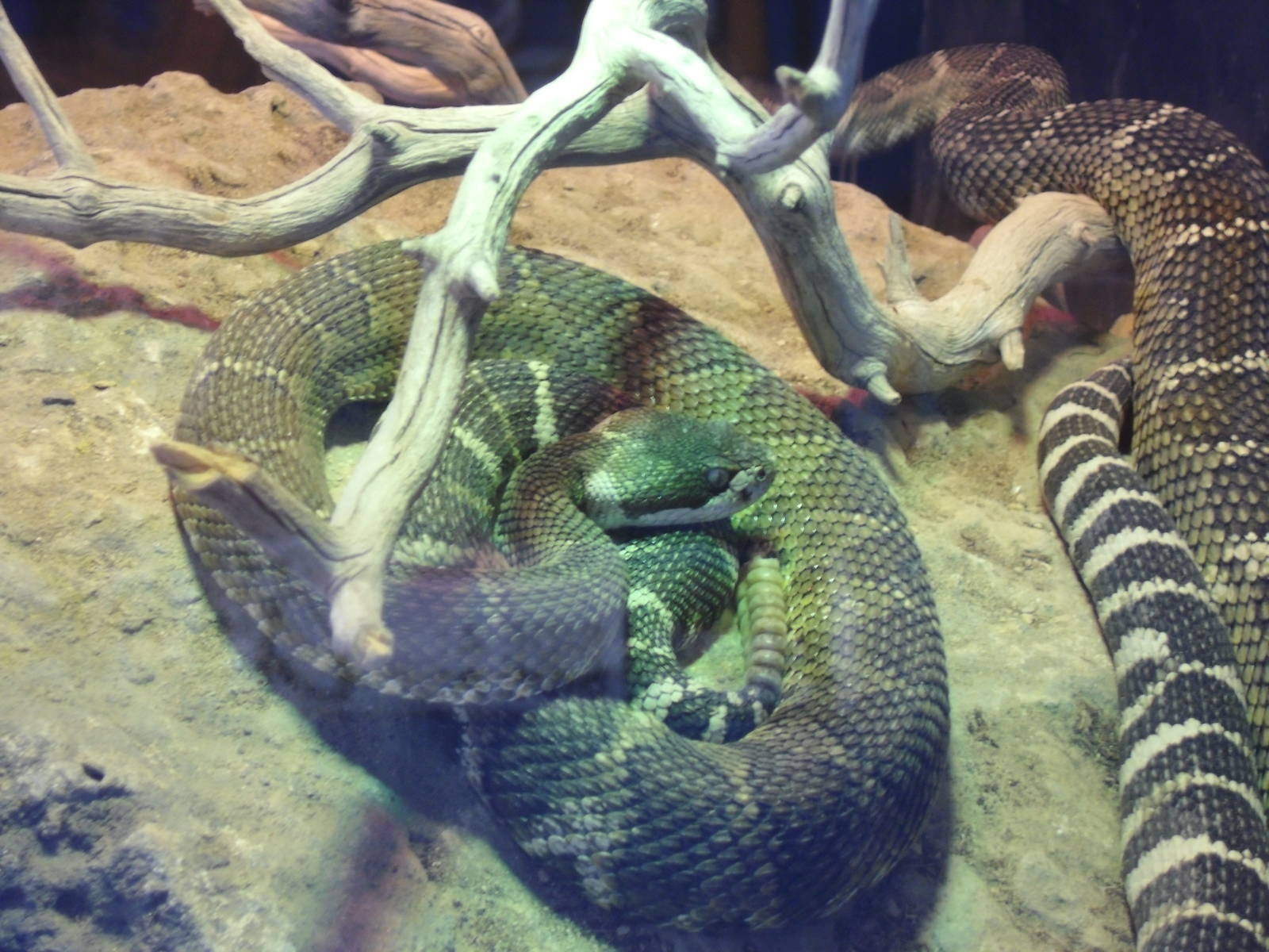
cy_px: 476
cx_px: 634
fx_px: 3373
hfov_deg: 21.3
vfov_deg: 16.1
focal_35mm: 92
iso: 200
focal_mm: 16.5
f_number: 5.4
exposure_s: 1/8
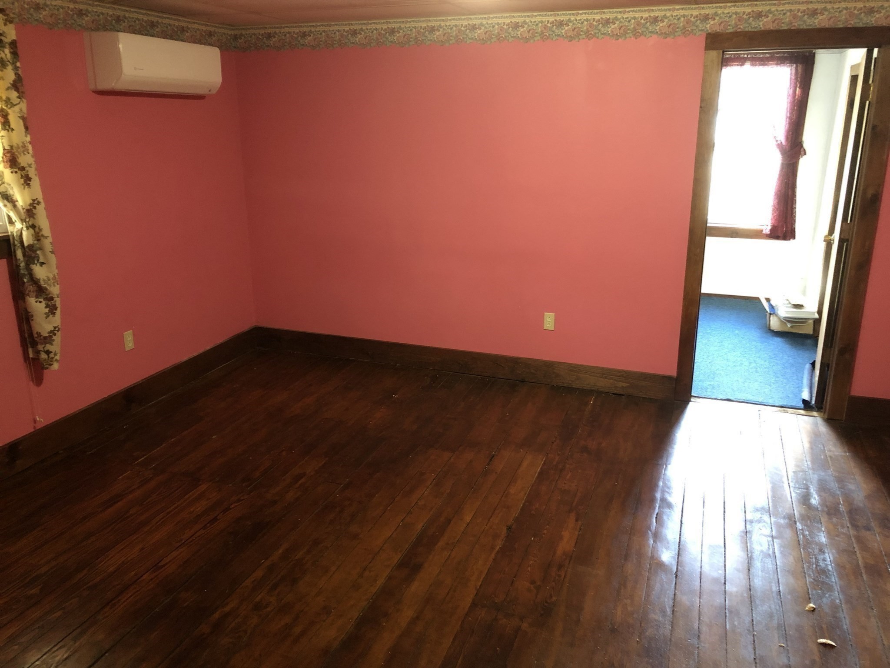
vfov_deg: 49.7
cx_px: 445
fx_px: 720
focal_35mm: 28
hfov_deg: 63.4
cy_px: 334
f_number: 1.8
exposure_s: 1/5
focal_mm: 3.99
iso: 100
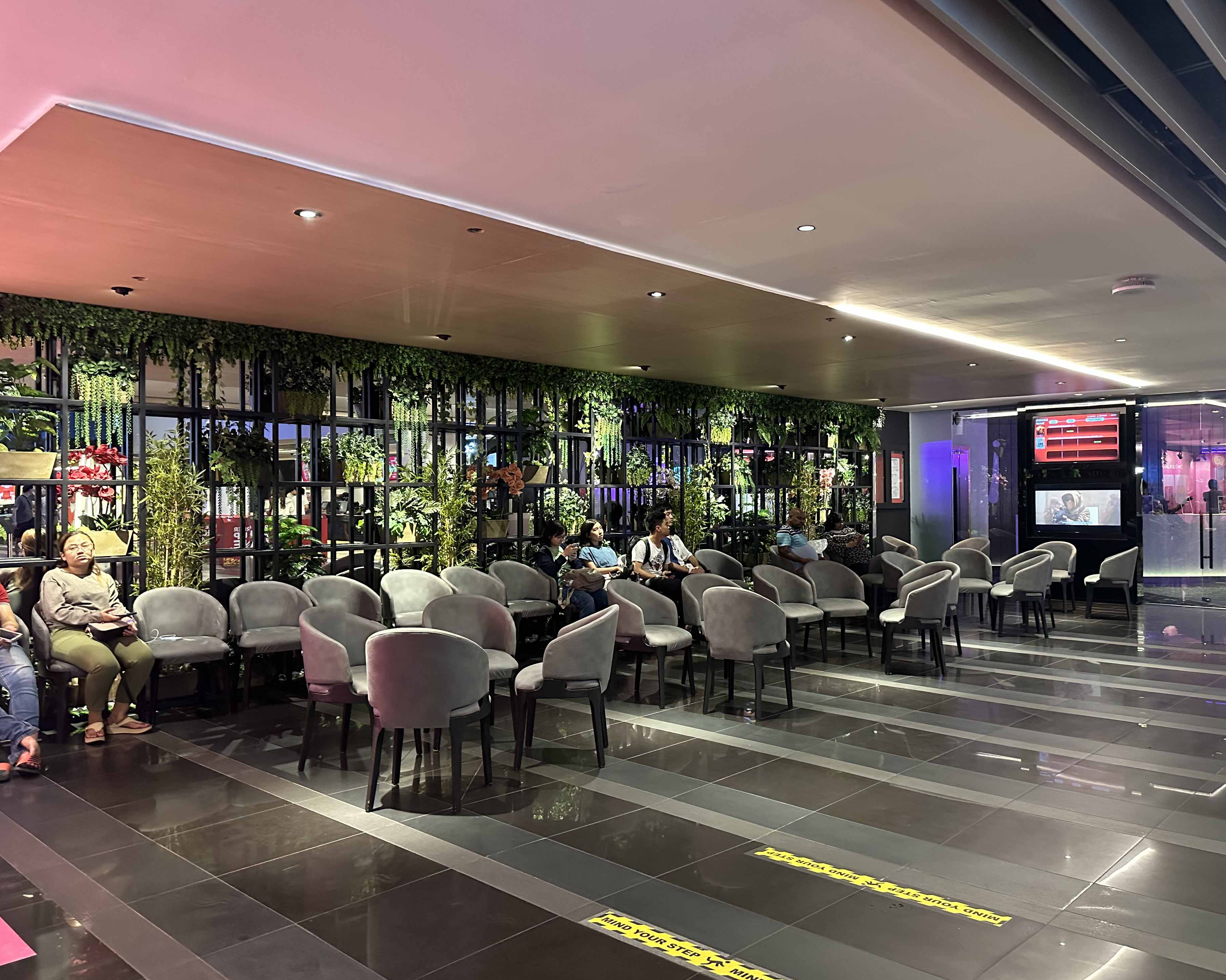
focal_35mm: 26
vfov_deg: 54.9
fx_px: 943
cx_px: 671
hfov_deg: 65.9
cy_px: 483
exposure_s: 1/50
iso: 640
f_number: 1.78
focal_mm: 6.86
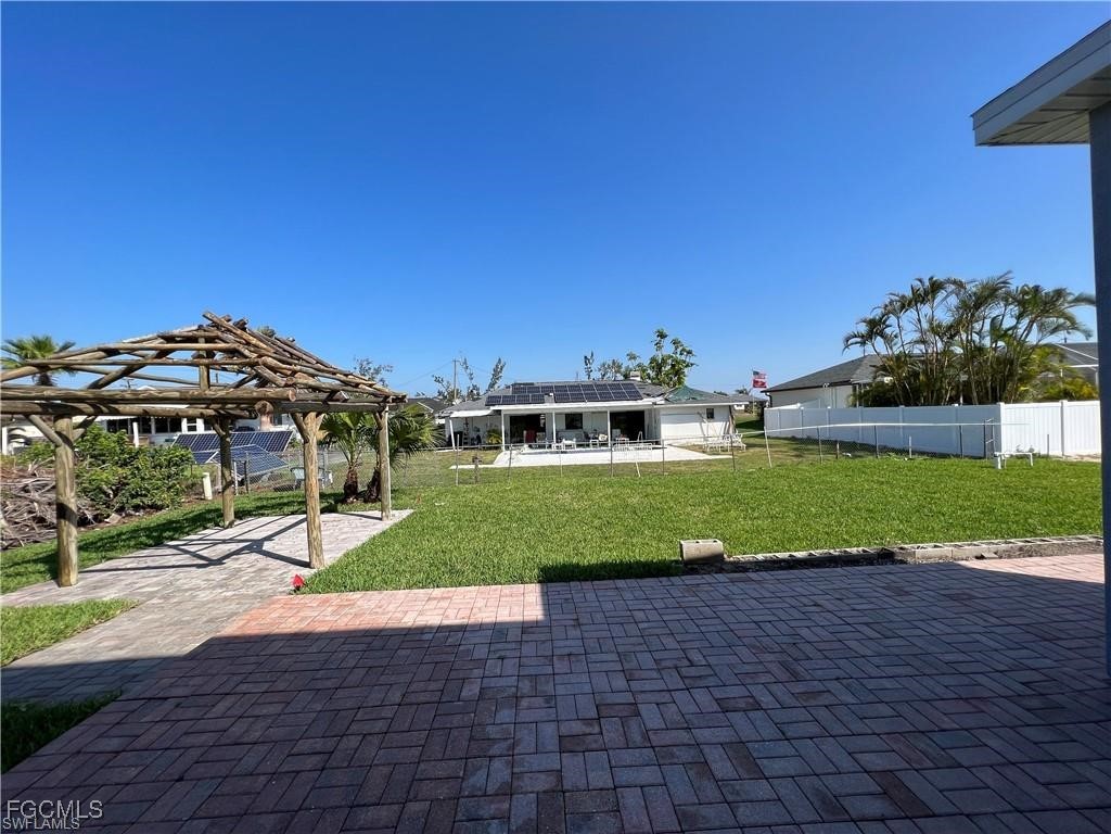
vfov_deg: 89.9
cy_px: 417
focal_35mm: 13
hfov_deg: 106.2
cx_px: 556
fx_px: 417
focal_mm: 1.57
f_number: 1.8
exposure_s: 1/1908
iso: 32
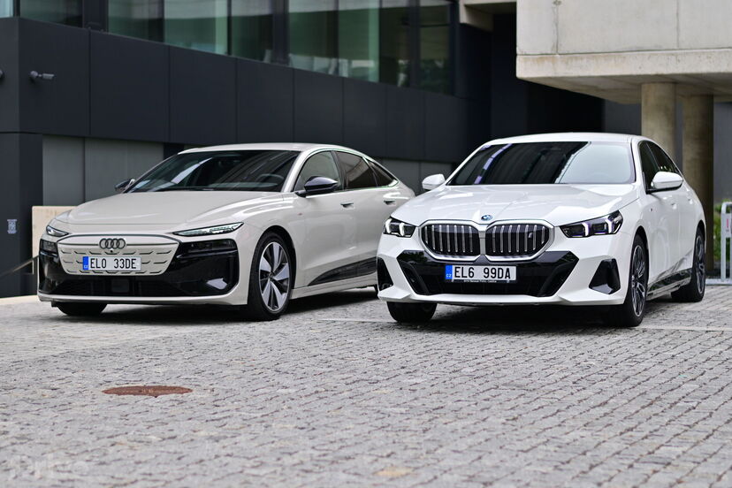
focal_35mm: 75
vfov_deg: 18.2
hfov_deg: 27.0
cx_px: 366
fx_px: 1525
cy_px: 244
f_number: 2
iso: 100
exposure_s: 1/1600
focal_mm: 50
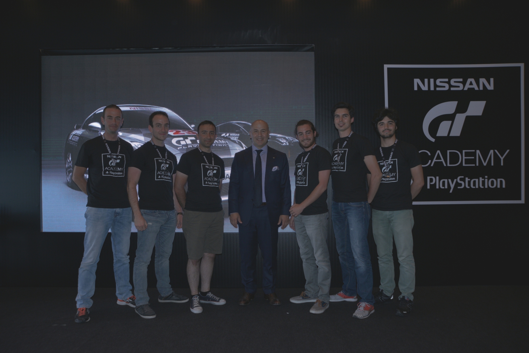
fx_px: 382
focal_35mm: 26
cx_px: 264
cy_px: 176
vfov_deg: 49.6
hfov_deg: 69.4
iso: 200
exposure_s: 1/100
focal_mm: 26
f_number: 8
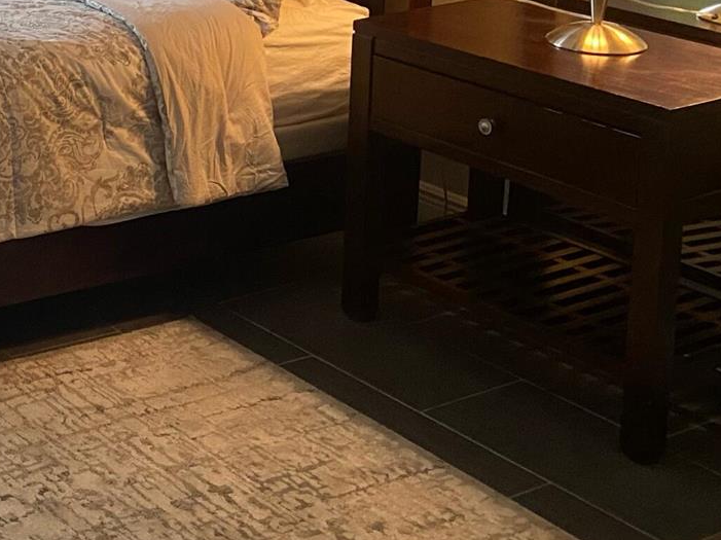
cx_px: -273
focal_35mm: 76
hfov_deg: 22.4
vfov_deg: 18.5
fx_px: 1582
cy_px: -75
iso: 200
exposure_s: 1/60
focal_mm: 4.25
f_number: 1.8
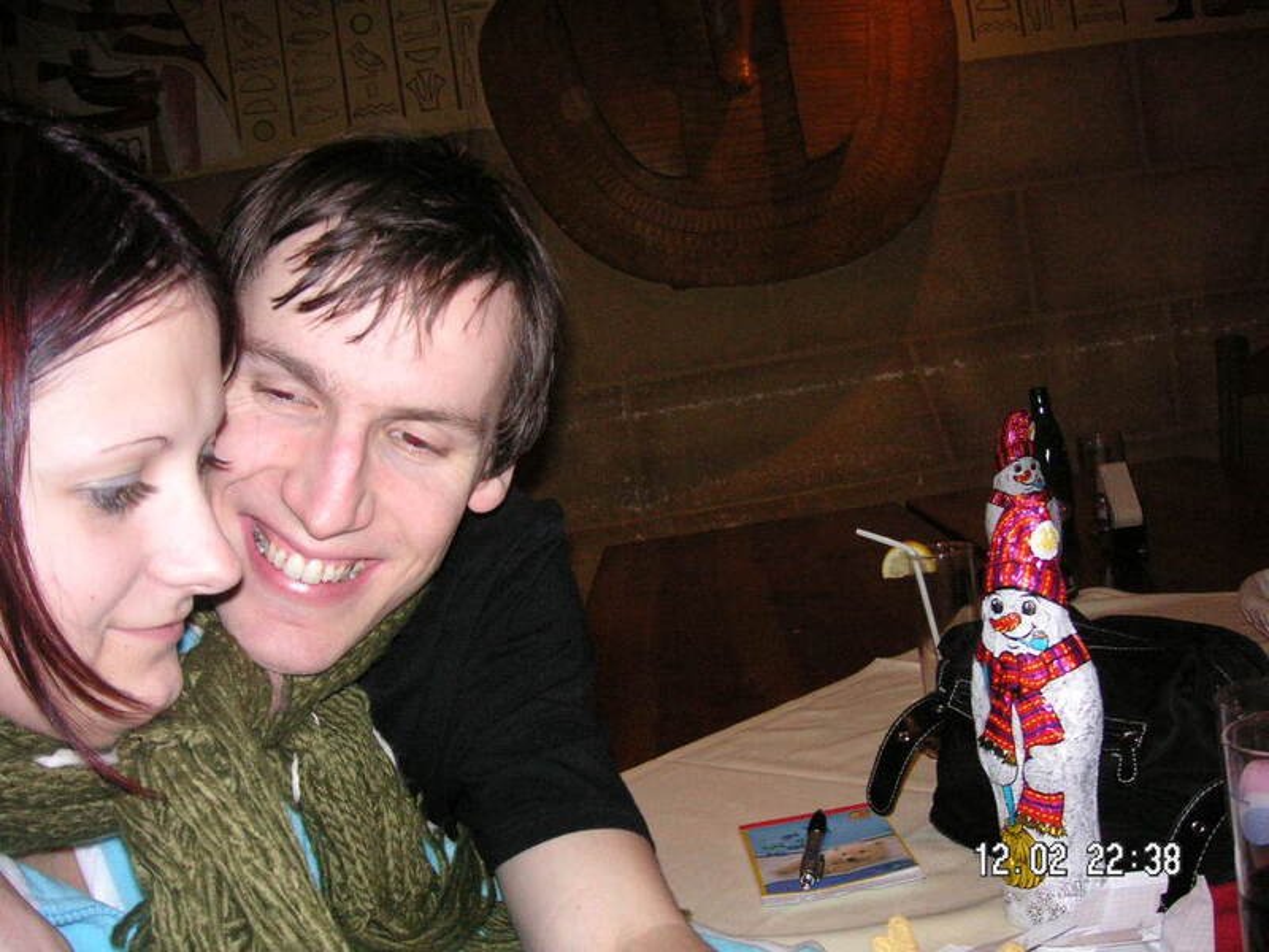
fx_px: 1356
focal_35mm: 37
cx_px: 634
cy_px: 476
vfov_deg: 38.7
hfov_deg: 50.1
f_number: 2.8
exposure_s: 1/45
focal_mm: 6.1
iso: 160
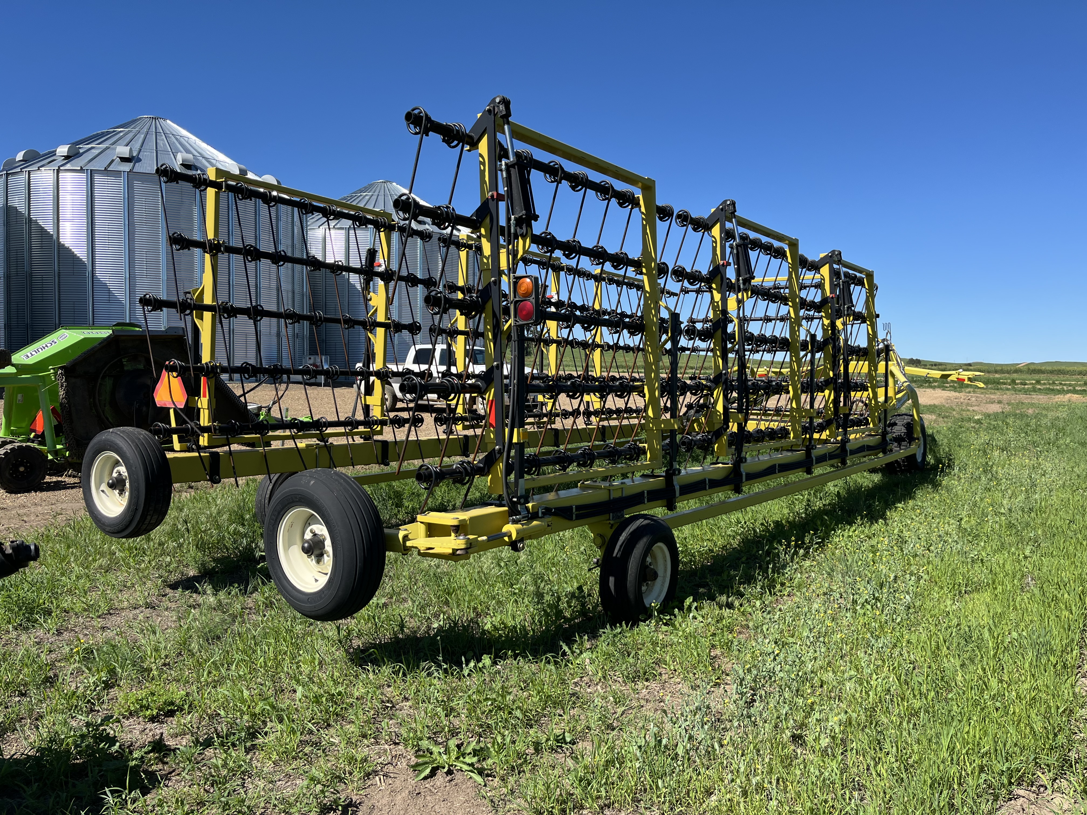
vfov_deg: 53.1
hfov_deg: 67.3
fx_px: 816
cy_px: 408
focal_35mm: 26
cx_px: 544
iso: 50
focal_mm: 5.1
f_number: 1.6
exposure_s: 1/2571
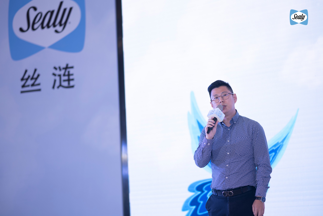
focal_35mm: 85
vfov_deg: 16.1
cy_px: 108
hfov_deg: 23.9
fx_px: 763
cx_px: 162
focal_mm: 85
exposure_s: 1/125
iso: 100
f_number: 2.2
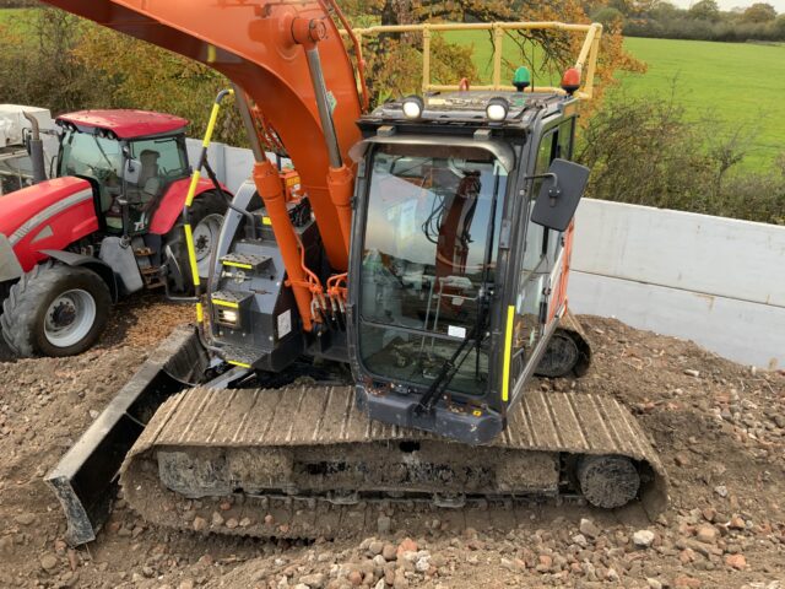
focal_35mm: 29
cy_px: 294
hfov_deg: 61.7
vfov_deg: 48.2
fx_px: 658
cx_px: 392
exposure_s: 1/122
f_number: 1.8
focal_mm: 3
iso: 50
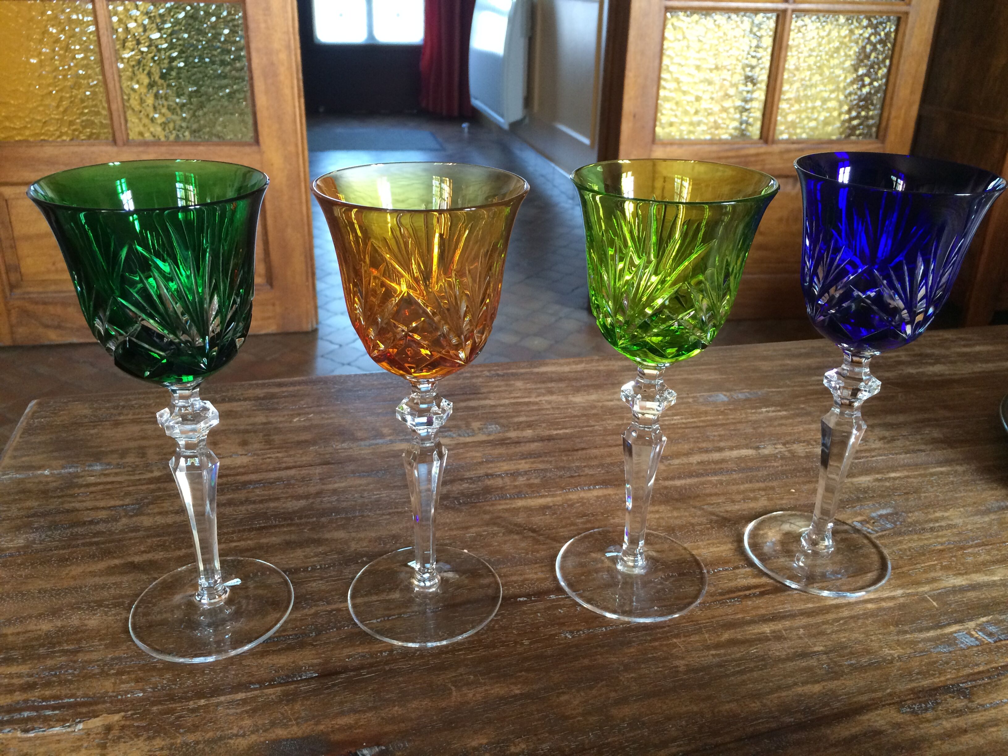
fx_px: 844
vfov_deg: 48.2
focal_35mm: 29
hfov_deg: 61.7
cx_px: 504
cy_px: 378
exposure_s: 1/30
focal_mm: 4.15
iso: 160
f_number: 2.2
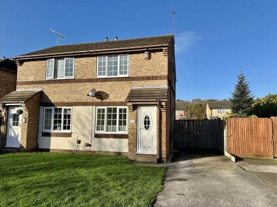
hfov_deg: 71.6
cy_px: 104
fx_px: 192
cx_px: 138
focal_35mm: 24
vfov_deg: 56.8
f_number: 1.78
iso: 80
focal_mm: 6.86
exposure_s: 1/4184
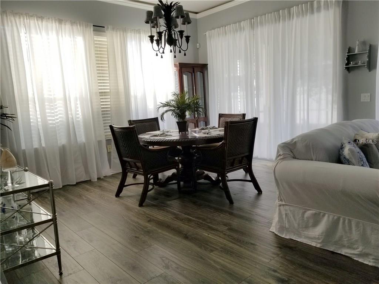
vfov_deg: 53.1
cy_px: 142
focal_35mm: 26
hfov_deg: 67.3
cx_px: 190
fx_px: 285
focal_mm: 4.3
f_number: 1.7
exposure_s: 1/387
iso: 50
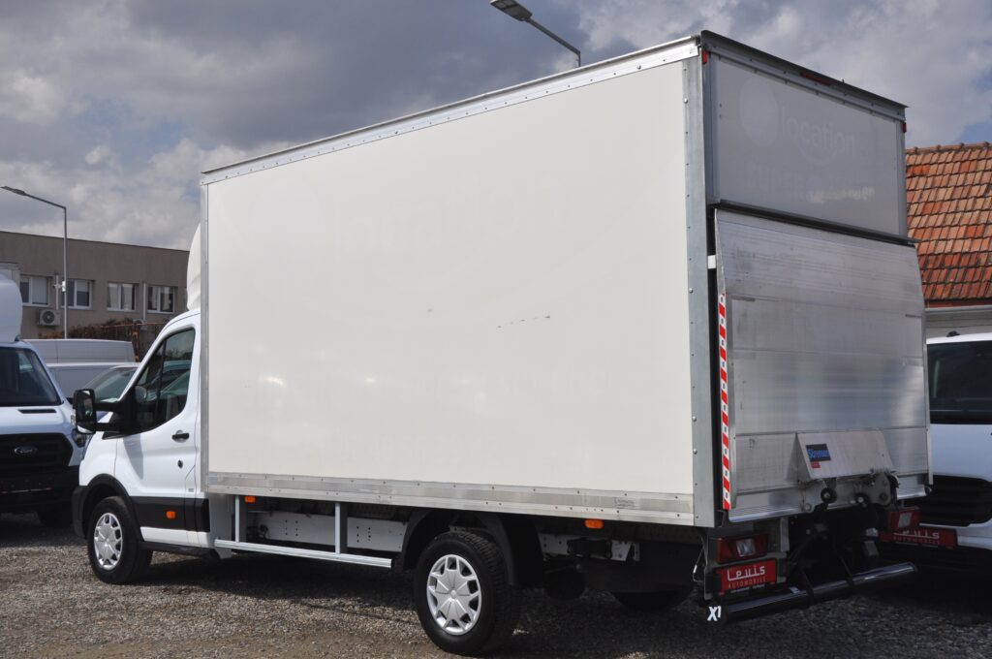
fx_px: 1156
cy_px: 330
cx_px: 496
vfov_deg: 31.8
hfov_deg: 46.5
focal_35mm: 42
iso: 400
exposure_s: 1/500
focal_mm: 28
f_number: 11
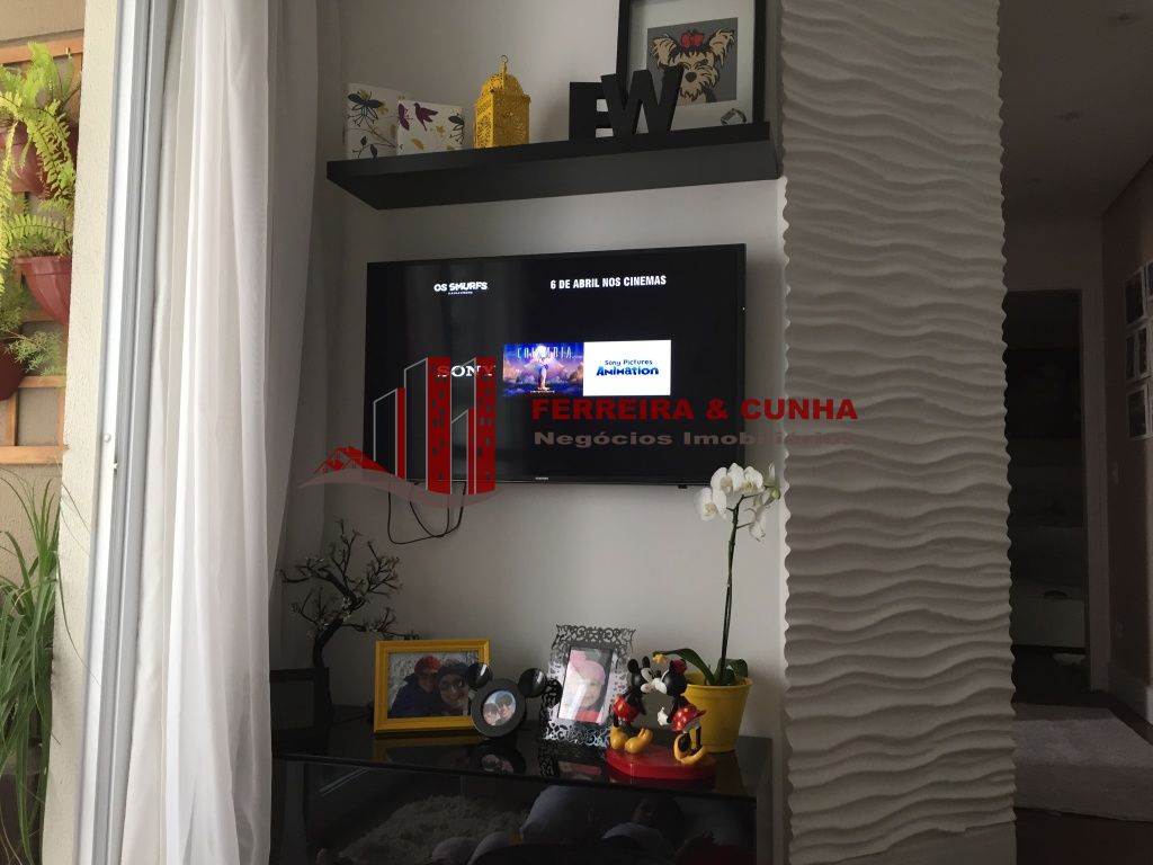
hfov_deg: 61.7
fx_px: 966
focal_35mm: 29
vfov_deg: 48.2
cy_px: 432
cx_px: 576
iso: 64
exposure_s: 1/30
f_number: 2.2
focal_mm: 4.15
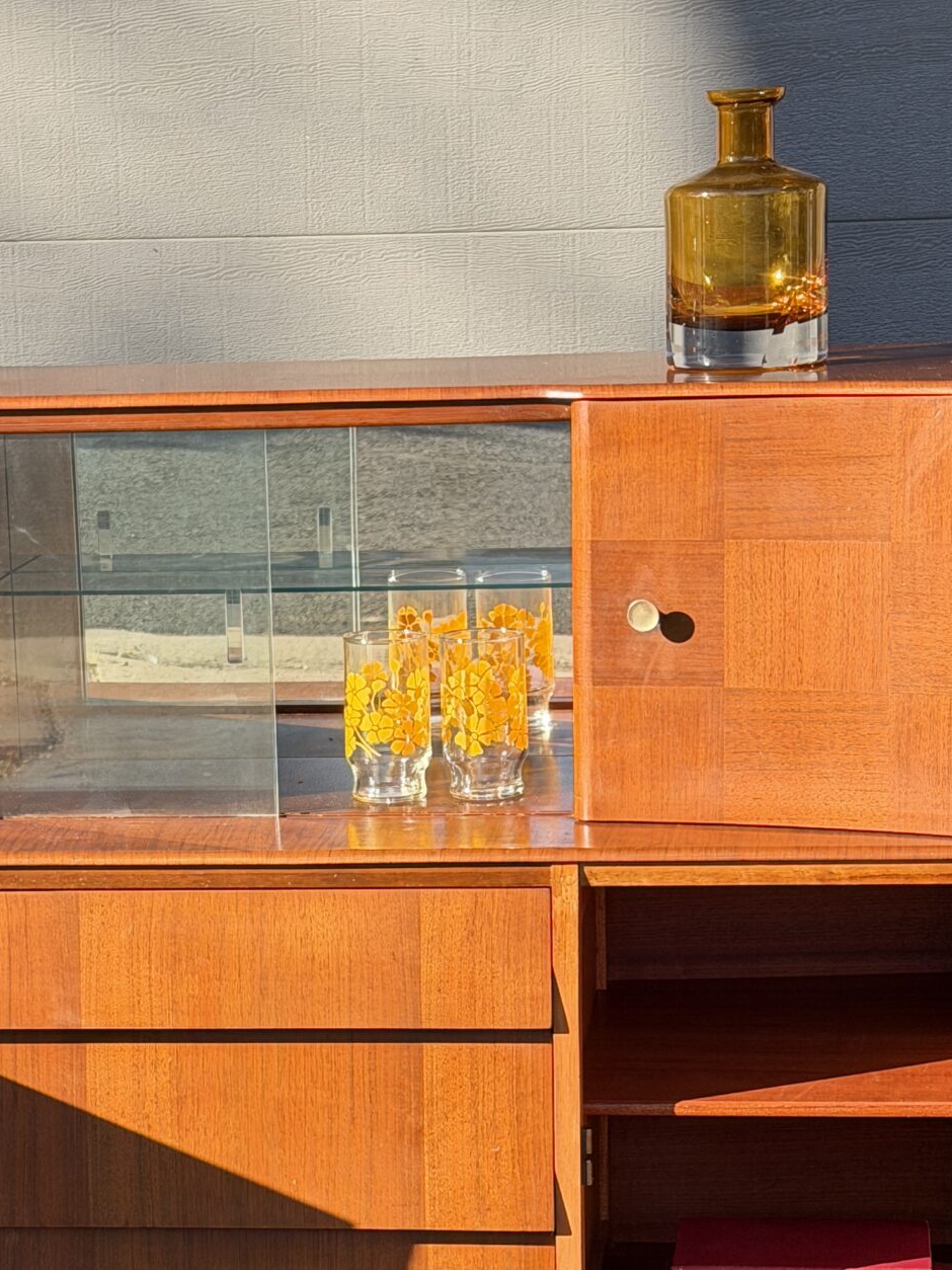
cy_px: 946
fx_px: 3595
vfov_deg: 19.9
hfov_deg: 15.0
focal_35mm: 98
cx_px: 280
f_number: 1.78
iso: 64
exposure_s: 1/778
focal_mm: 6.76
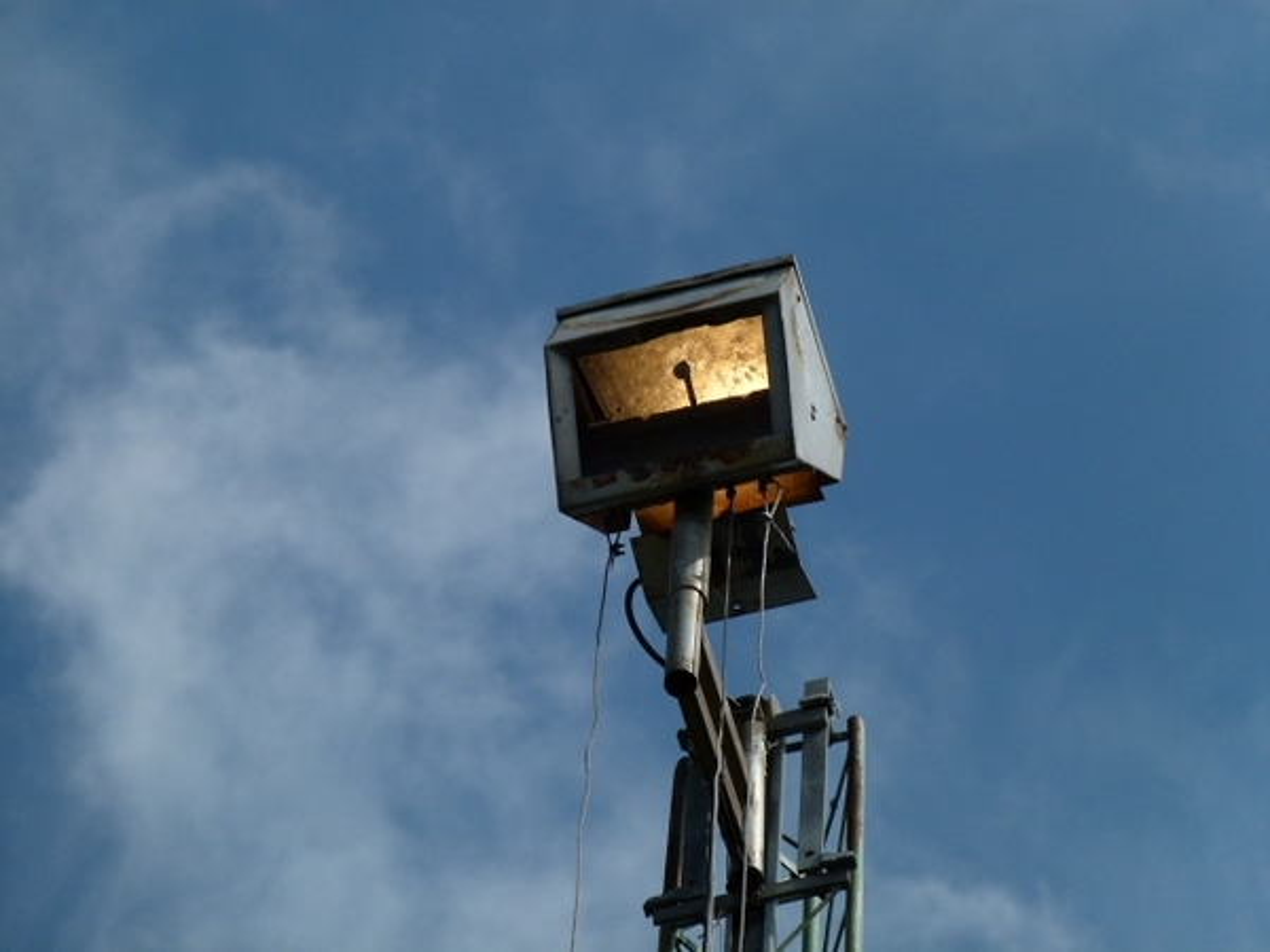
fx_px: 12914
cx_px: 635
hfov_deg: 5.6
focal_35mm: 352
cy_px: 476
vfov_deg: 4.2
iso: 100
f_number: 4.1
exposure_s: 1/1000
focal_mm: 63.4
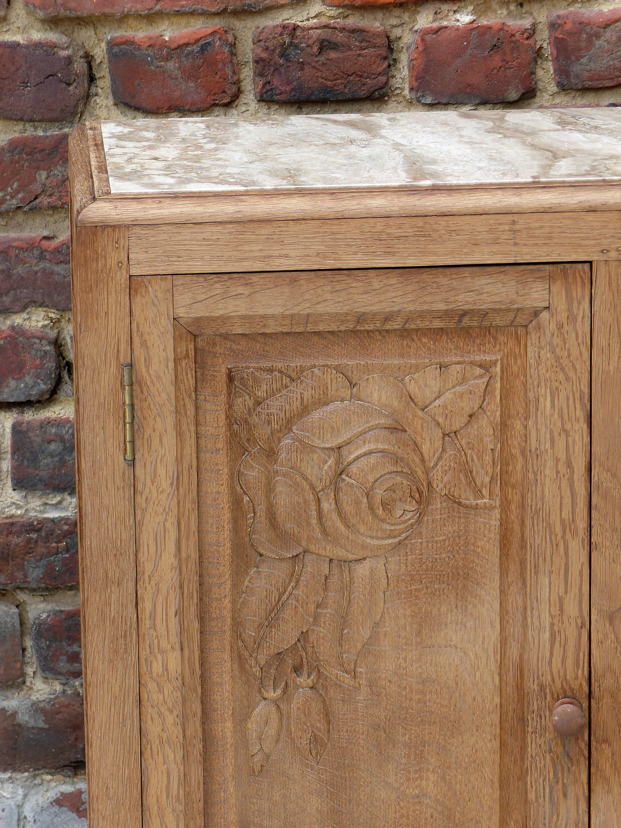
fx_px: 3755
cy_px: 414
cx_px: 310
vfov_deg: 12.6
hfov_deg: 9.5
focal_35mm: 157
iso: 100
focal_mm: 25.6
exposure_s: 1/100
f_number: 3.5
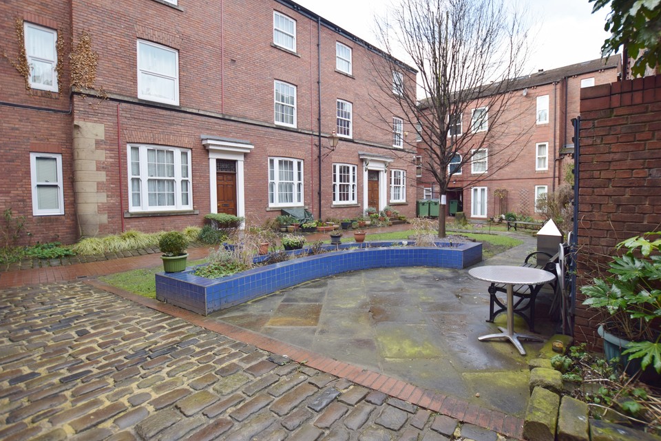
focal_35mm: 16
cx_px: 336
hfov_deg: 96.7
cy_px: 213
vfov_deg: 73.7
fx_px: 294
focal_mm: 10
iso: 200
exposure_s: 1/400
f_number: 3.5
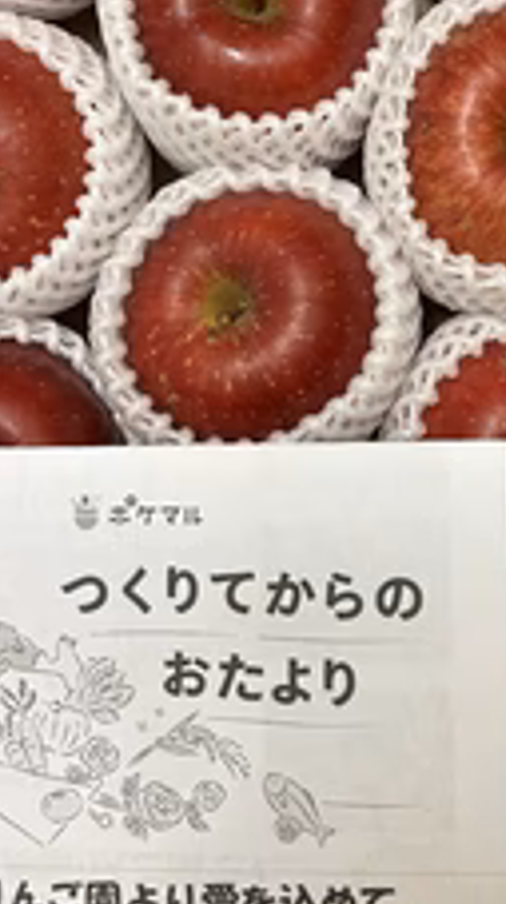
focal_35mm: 50
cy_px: 263
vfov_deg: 40.6
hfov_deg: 23.4
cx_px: 422
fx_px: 1198
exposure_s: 1/100
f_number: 1.5
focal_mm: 5.7
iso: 125
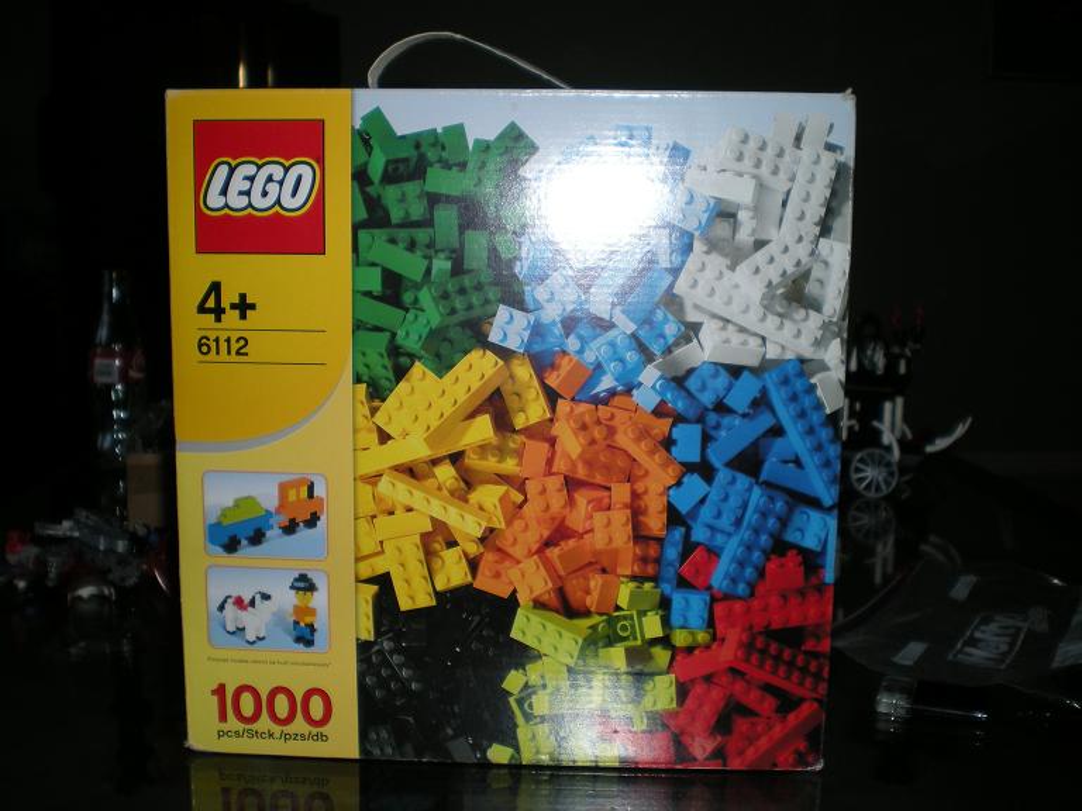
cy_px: 406
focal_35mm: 38
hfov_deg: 49.0
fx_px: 1188
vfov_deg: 37.7
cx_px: 541
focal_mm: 6.3
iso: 64
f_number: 3.1
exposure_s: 1/60
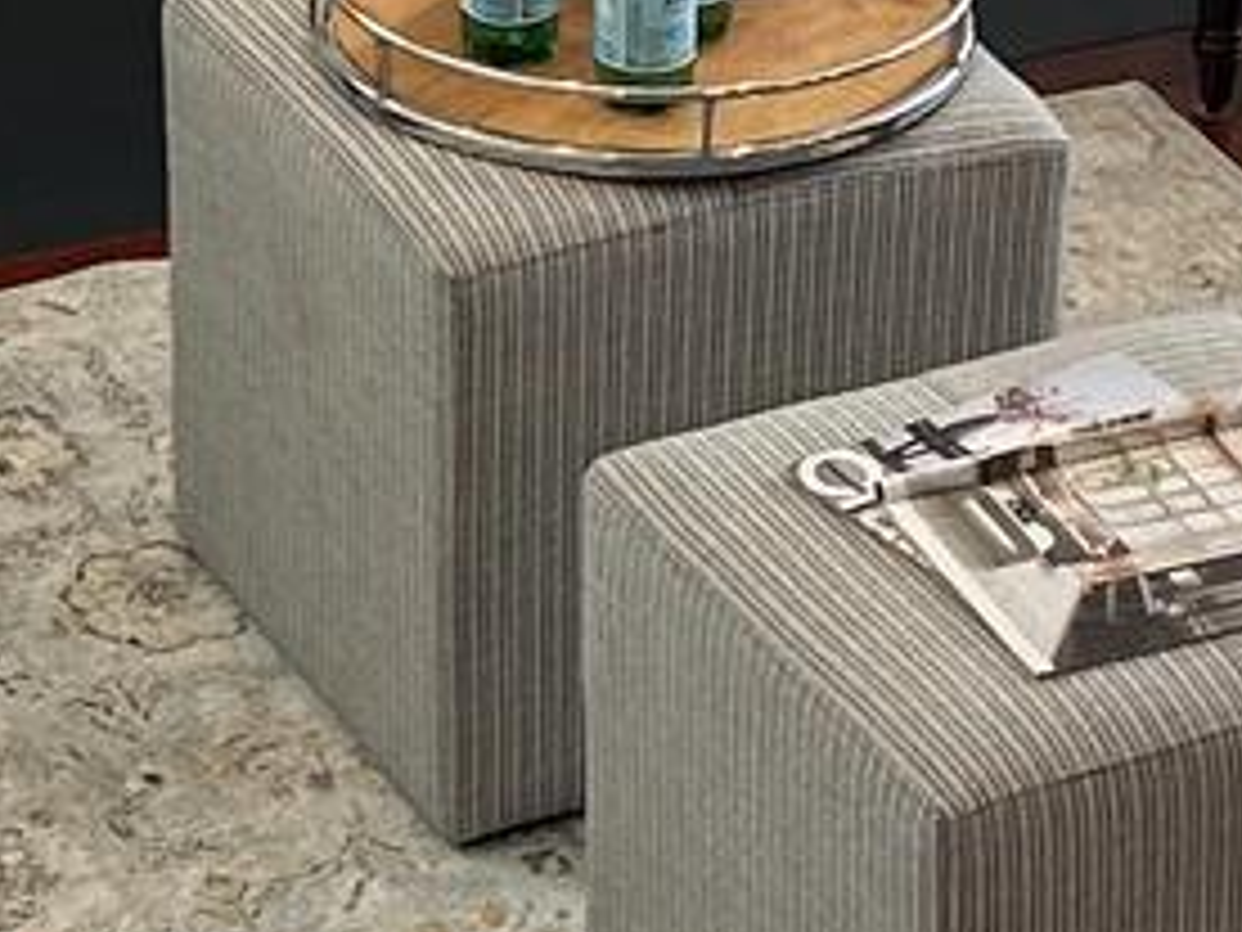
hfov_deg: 10.1
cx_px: 1458
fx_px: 6925
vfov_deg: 7.7
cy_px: 63
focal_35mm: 193
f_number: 1.5
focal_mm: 5.7
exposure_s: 1/120
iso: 50
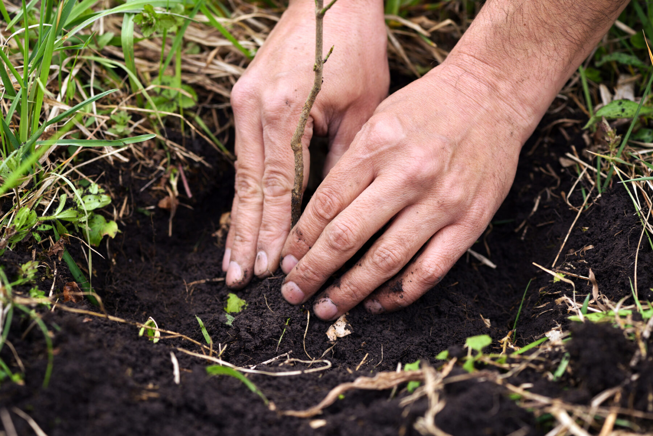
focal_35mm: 105
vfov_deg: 13.1
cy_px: 218
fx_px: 1905
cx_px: 326
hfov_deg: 19.4
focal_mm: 105
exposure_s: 1/200
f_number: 6.3
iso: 200
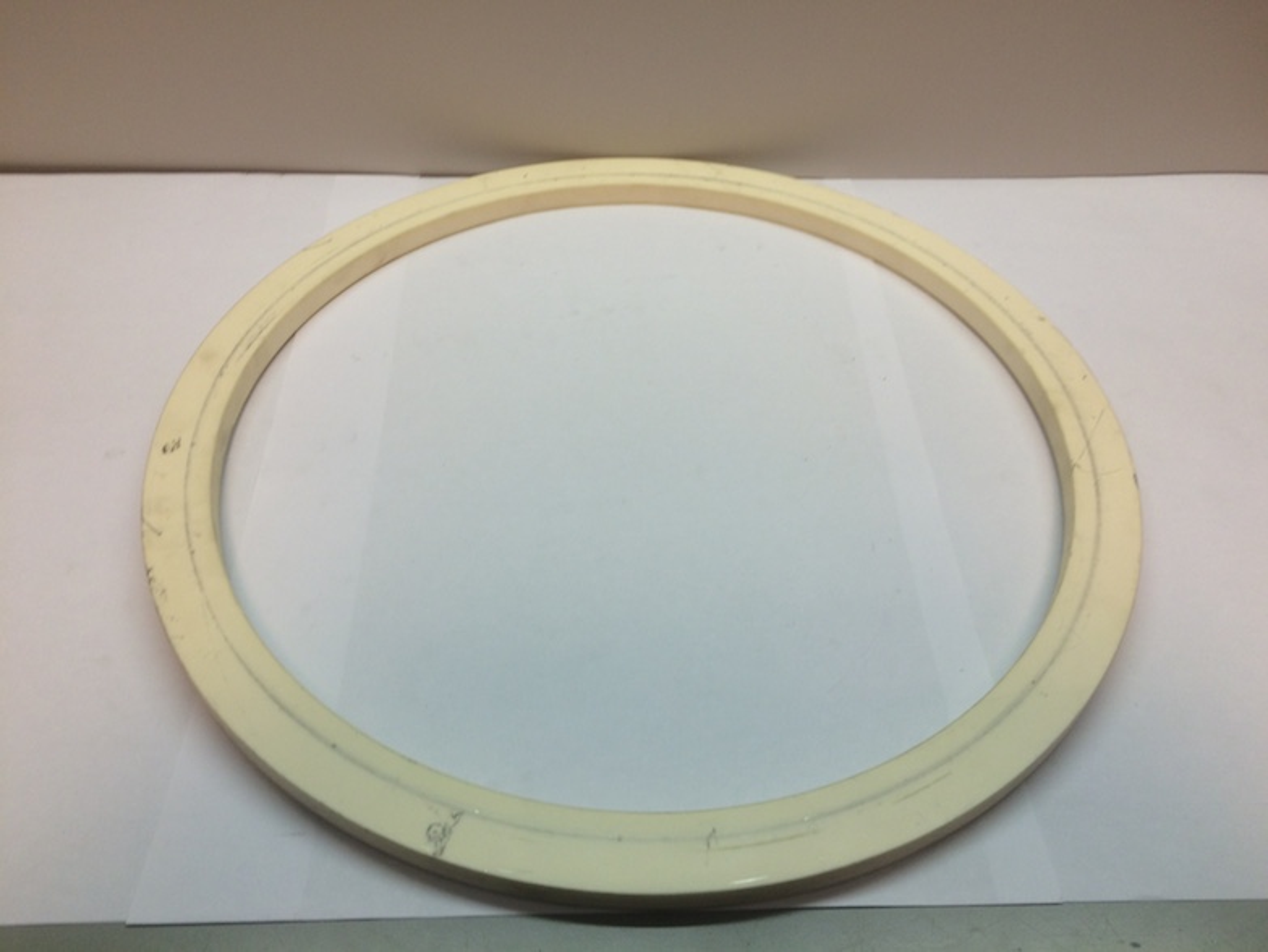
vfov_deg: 48.3
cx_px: 634
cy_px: 476
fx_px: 1063
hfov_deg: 61.6
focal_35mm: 29
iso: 40
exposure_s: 1/50
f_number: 2.2
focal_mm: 4.15
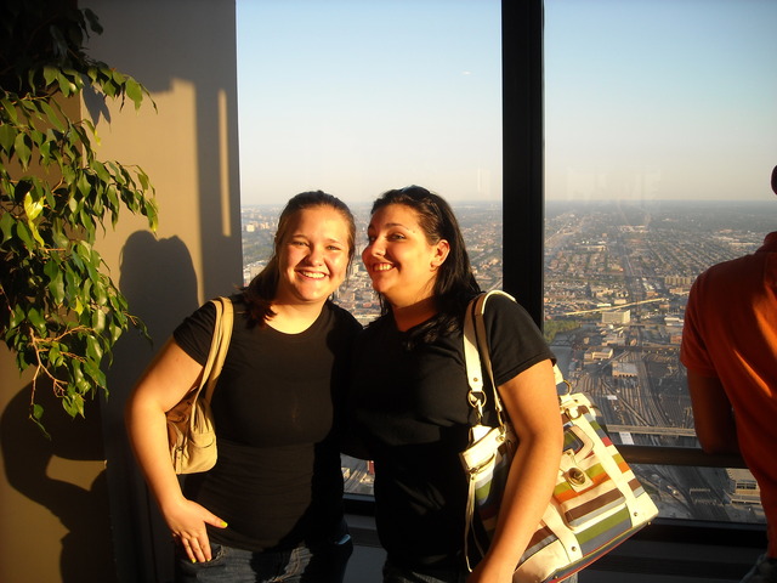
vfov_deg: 40.7
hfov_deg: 52.6
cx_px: 388
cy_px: 292
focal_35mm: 35
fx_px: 786
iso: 64
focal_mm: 5.7
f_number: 2.8
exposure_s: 1/209
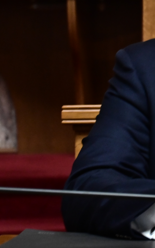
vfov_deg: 18.8
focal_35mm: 110
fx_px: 743
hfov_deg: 11.0
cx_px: 289
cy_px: 68
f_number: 4
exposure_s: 1/320
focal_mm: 44
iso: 2000
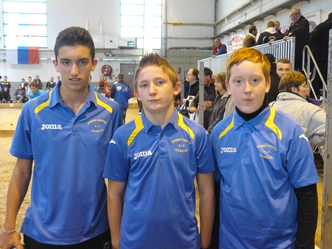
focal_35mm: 47
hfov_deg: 40.4
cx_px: 166
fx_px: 451
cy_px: 124
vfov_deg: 30.9
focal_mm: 7.9
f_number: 2.8
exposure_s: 1/15
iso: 400
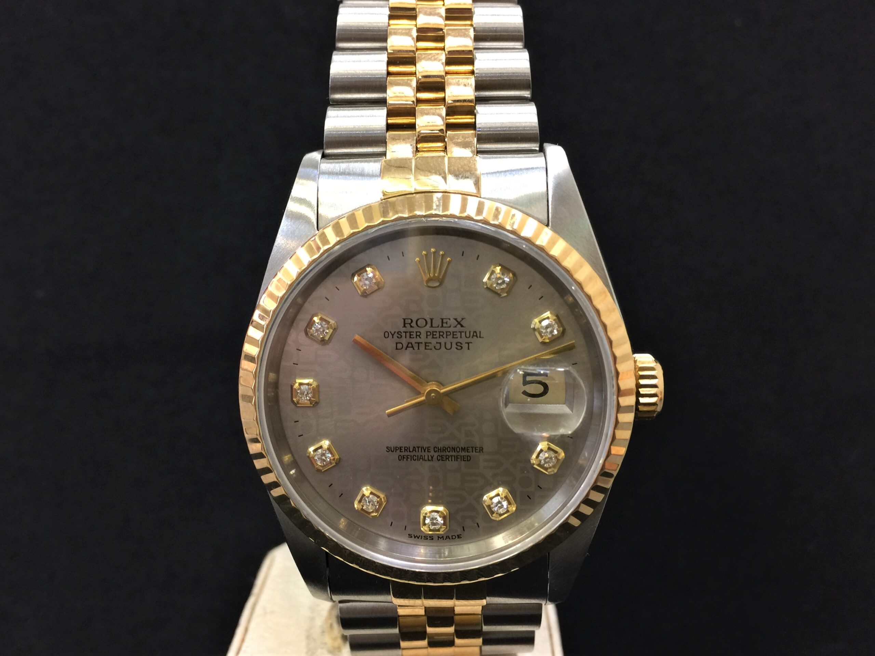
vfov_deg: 48.2
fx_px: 733
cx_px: 438
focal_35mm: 29
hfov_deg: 61.7
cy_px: 328
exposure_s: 1/30
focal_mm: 4.15
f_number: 2.2
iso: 50
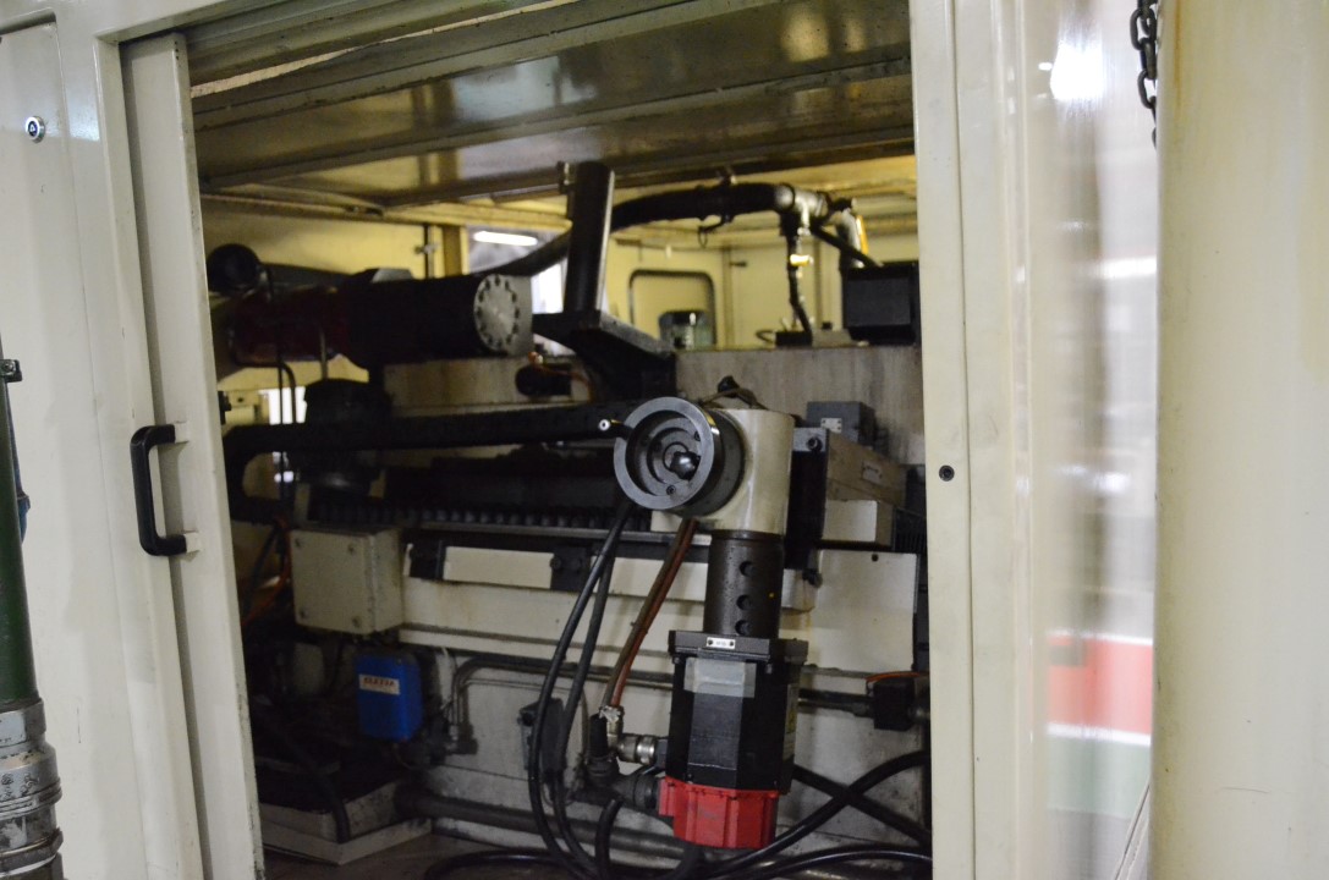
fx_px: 1216
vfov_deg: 39.8
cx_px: 664
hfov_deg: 57.3
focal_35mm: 33
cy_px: 440
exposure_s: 1/100
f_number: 4
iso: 6400
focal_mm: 22
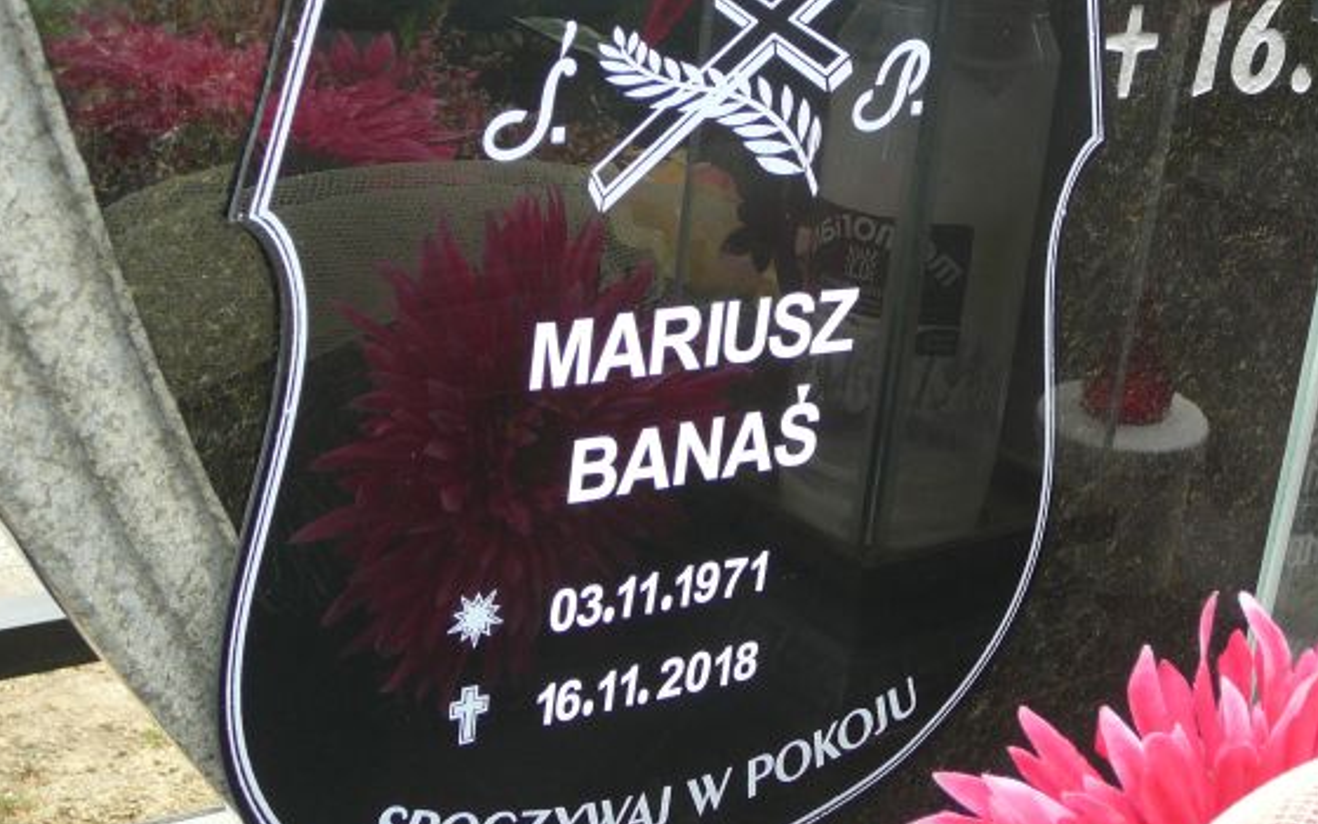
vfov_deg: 20.6
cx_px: 654
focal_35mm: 63
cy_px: 410
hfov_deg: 32.5
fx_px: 2263
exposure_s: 1/80
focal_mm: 7.8
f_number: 3.4
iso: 80
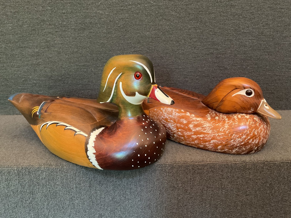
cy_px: 109
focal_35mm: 29
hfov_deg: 61.7
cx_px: 146
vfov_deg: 48.2
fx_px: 244
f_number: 1.8
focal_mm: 3
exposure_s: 1/30
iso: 400
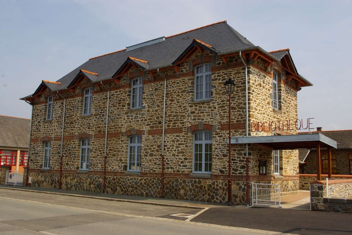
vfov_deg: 38.4
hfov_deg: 55.1
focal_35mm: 34
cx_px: 176
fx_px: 338
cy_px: 118
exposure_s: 1/250
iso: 200
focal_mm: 23
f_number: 11
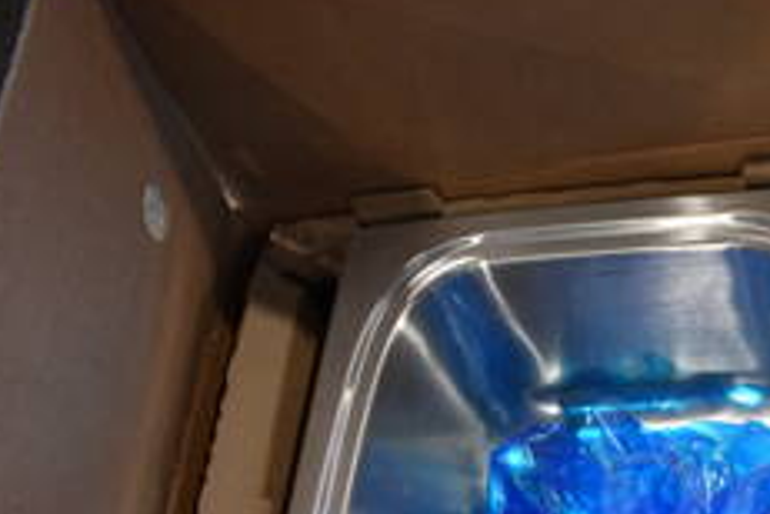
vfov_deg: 23.2
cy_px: 517
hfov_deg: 32.7
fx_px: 1198
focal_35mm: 56
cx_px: 773
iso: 1100
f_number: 3.5
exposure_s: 1/125
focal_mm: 18
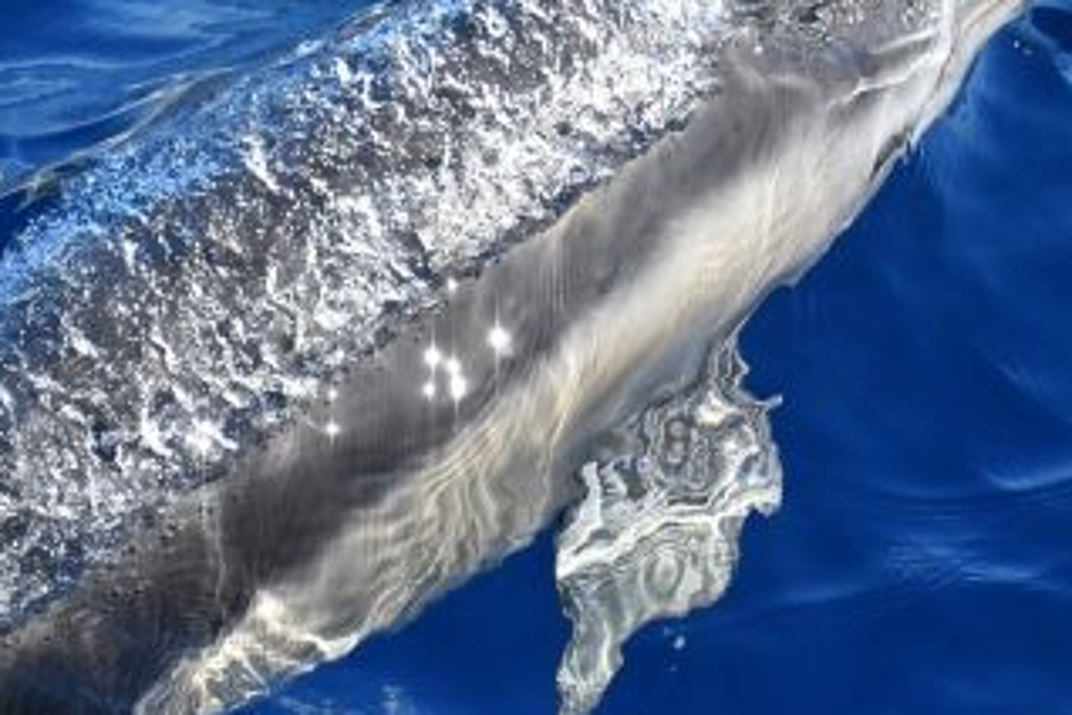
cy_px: 464
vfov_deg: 4.9
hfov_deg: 7.3
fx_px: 8397
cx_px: 71
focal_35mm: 282
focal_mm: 112
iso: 1800
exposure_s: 1/8000
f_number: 5
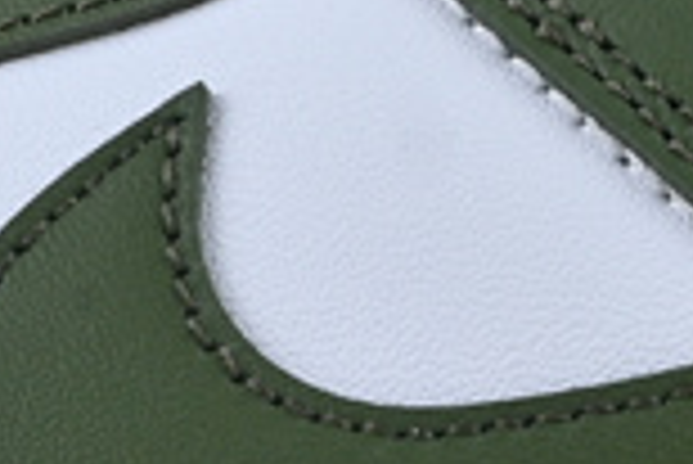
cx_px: 297
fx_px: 7649
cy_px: 414
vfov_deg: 3.5
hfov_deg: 5.2
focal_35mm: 397
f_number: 10
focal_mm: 34
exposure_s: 1/20
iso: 100
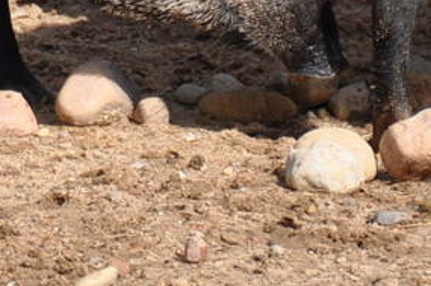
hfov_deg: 2.3
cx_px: -626
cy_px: -331
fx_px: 10563
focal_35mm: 884
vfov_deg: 1.5
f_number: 6.3
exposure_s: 1/800
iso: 200
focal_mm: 105
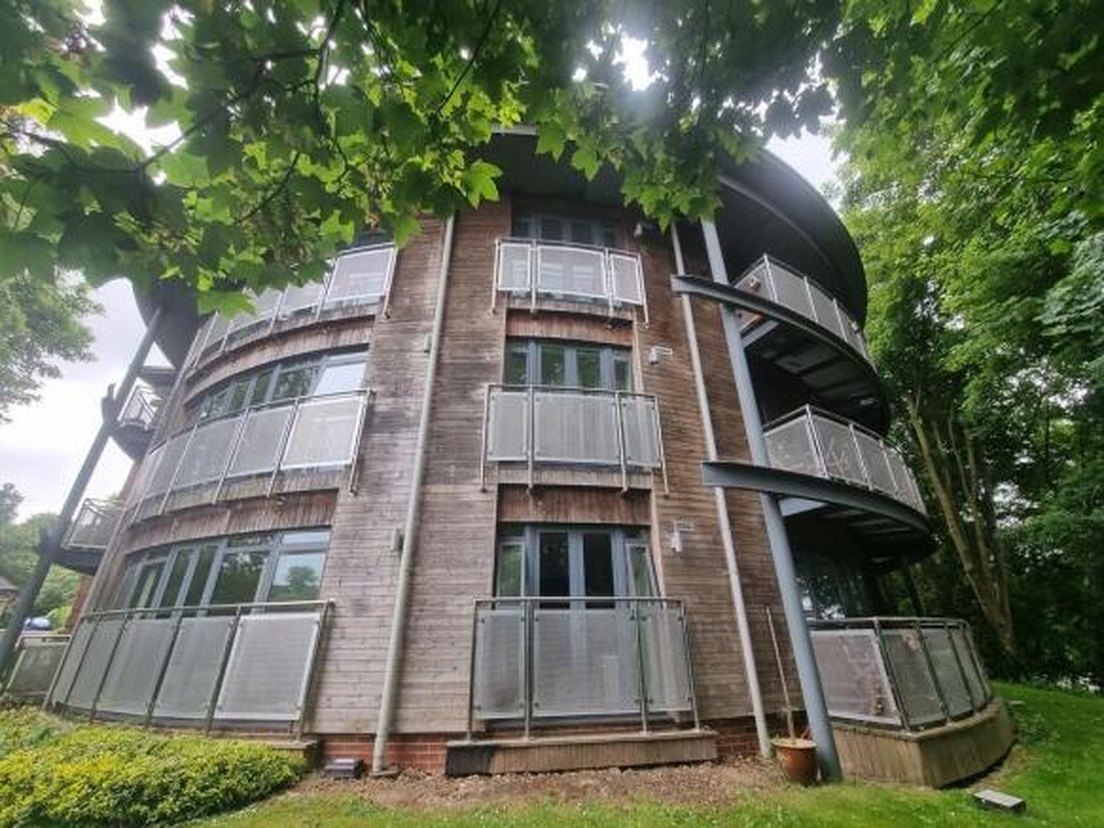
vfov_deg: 89.9
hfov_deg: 106.2
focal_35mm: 13
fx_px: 415
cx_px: 552
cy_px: 414
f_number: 2.2
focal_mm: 2.2
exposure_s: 1/100
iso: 64
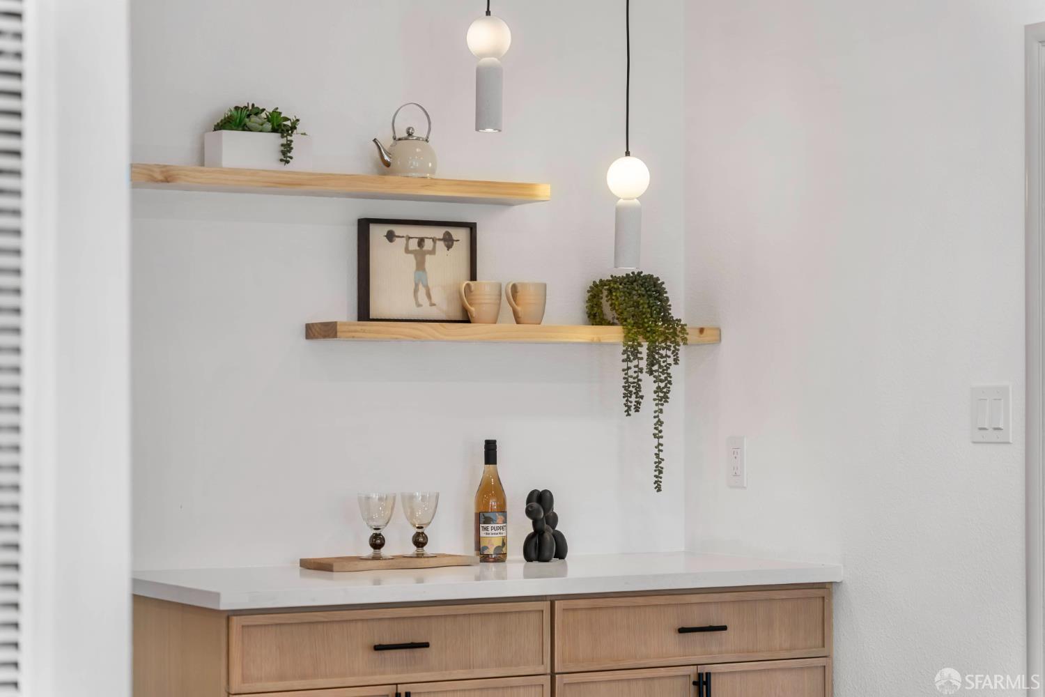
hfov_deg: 24.8
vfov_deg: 16.7
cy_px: 348
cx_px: 522
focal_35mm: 82
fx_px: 2380
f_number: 4.5
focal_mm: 82
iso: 320
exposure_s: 1/30
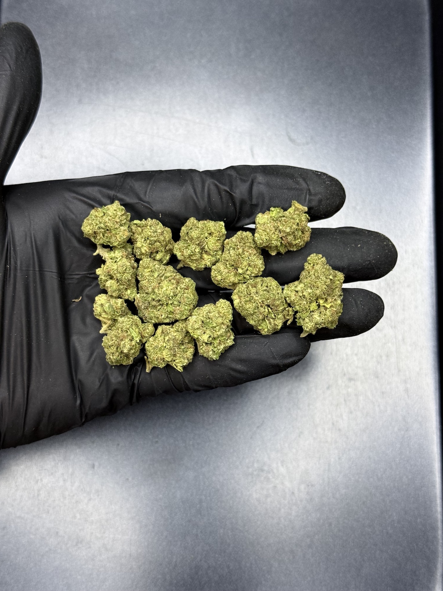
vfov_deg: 39.7
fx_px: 819
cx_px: 222
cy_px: 296
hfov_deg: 30.3
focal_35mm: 48
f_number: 1.78
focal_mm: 6.76
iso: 160
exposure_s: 1/50
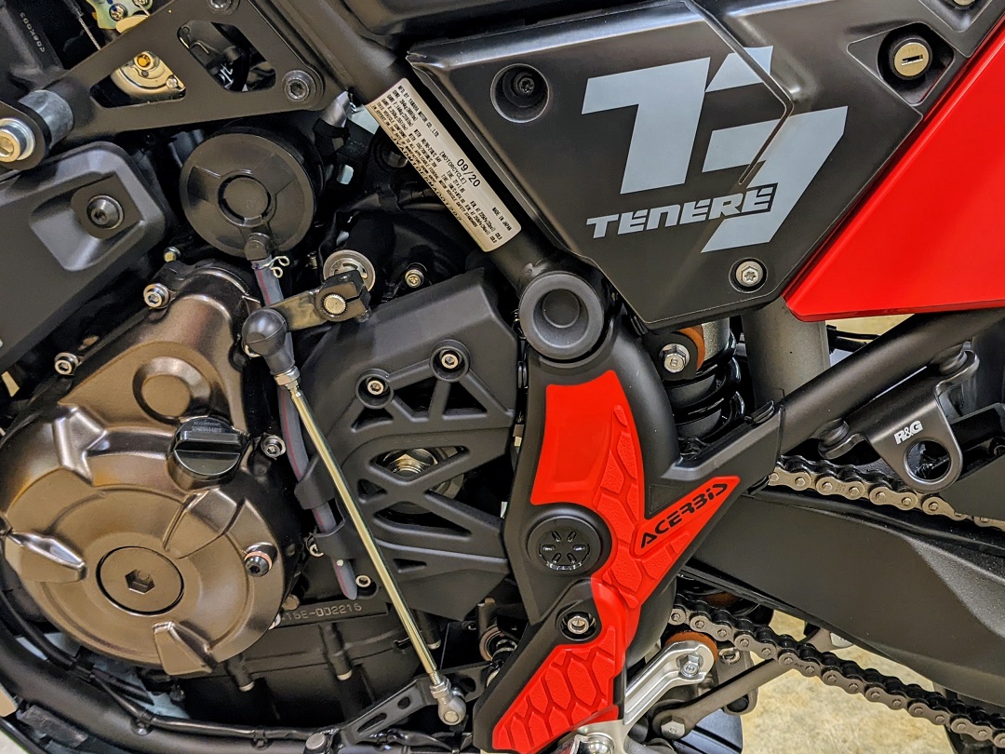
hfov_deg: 46.6
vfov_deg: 36.0
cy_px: 369
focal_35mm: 40
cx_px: 580
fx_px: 1161
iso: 95
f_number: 1.73
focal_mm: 4.38
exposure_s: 1/24
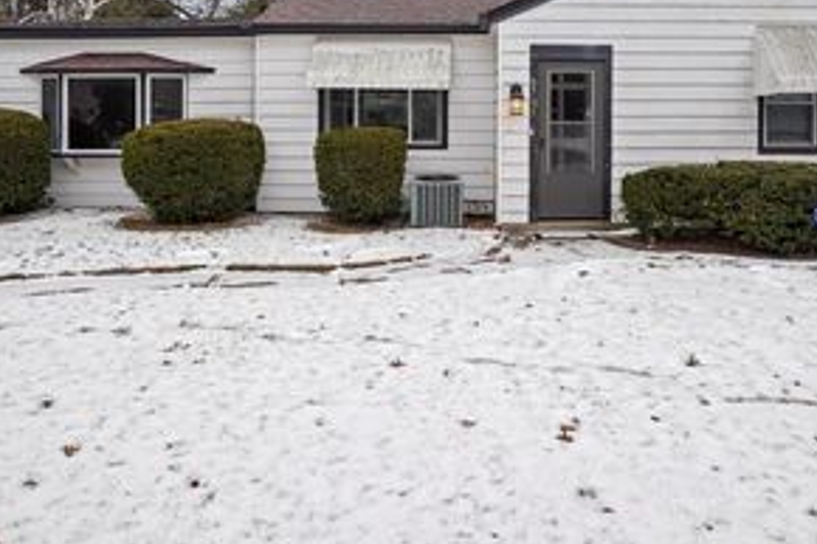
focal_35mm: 31
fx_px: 703
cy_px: 111
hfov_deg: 60.2
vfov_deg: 40.6
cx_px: 454
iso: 400
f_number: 7.1
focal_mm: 18
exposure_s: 1/200
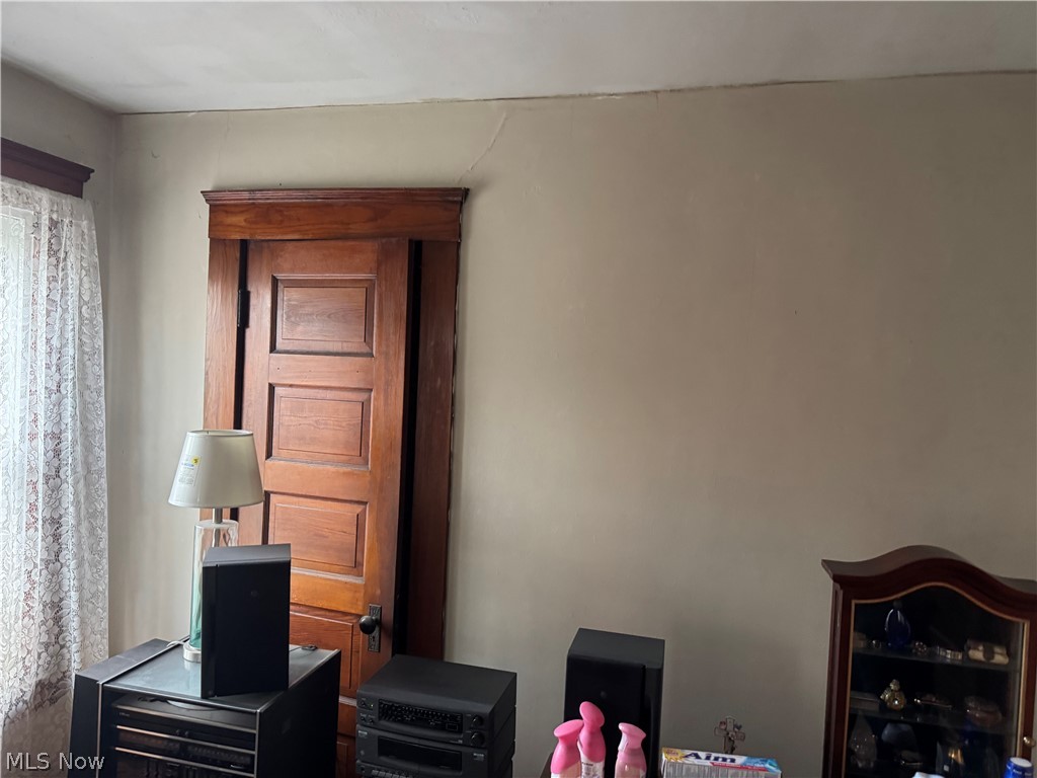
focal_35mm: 24
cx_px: 518
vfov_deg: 56.8
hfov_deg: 71.6
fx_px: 719
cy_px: 389
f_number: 1.78
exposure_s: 1/60
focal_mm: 6.76
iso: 500
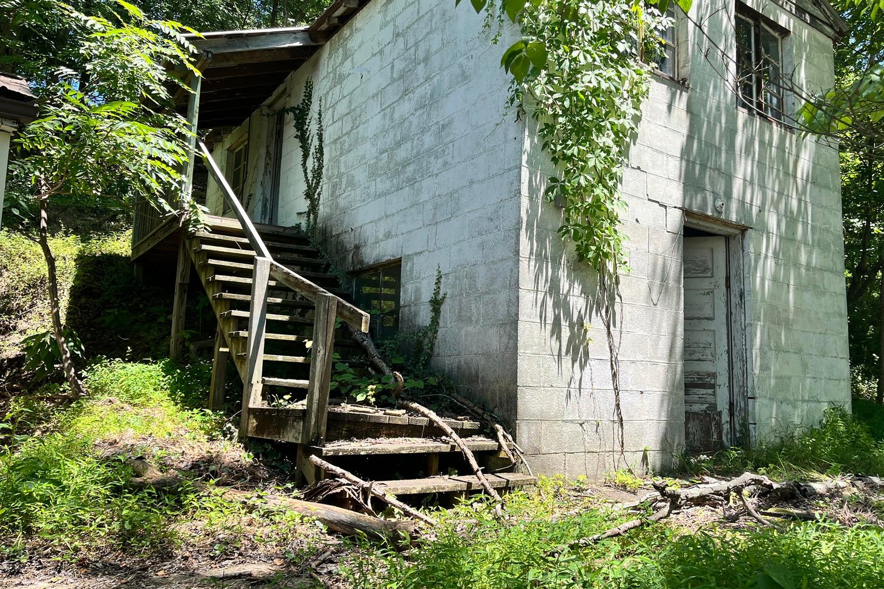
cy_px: 278
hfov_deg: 65.5
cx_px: 453
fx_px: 688
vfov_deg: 46.4
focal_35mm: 28
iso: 50
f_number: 1.6
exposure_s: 1/913
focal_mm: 5.1
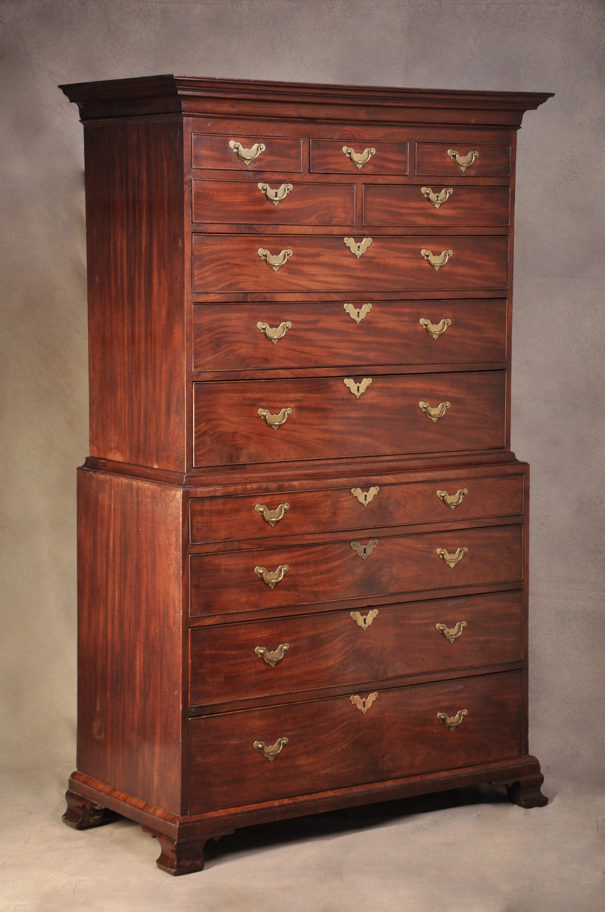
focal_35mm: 78
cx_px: 302
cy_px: 456
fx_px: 1972
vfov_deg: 26.0
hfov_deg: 17.4
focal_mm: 52
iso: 800
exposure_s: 1/100
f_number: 6.3
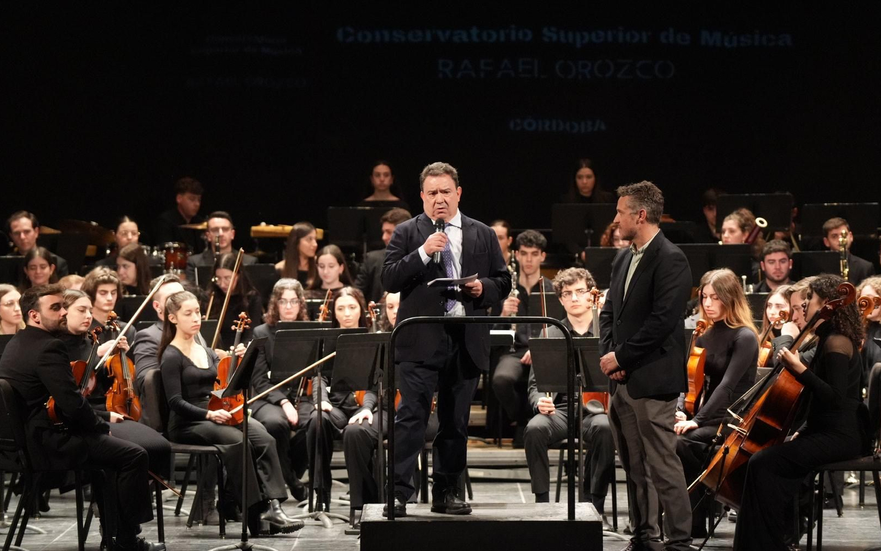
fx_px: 3962
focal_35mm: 165
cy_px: 278
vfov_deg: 8.0
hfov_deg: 12.7
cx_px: 440
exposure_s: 1/200
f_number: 4
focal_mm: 161
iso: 6400
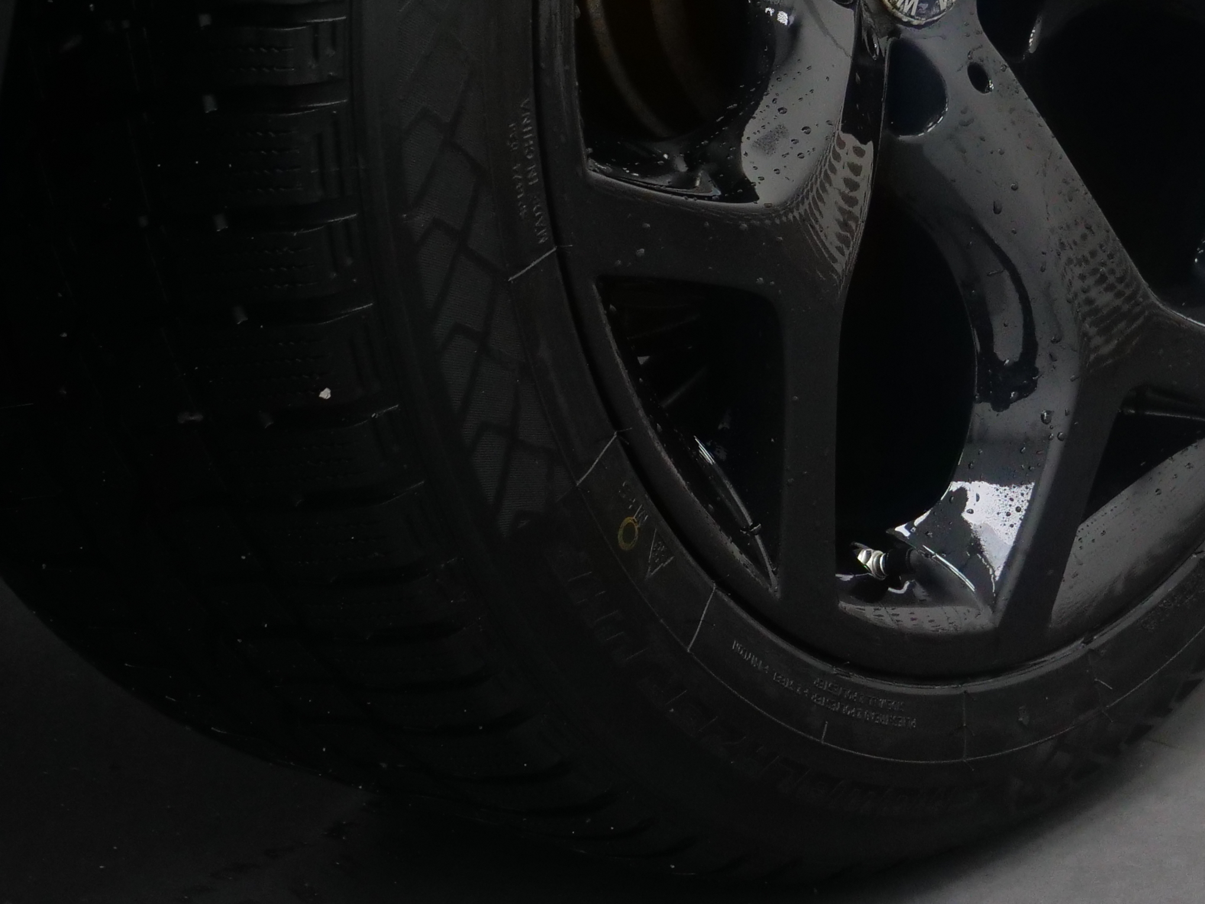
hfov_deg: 17.5
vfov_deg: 13.0
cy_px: -81
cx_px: 901
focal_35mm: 112
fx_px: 3898
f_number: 4
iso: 1600
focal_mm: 22
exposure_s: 1/320
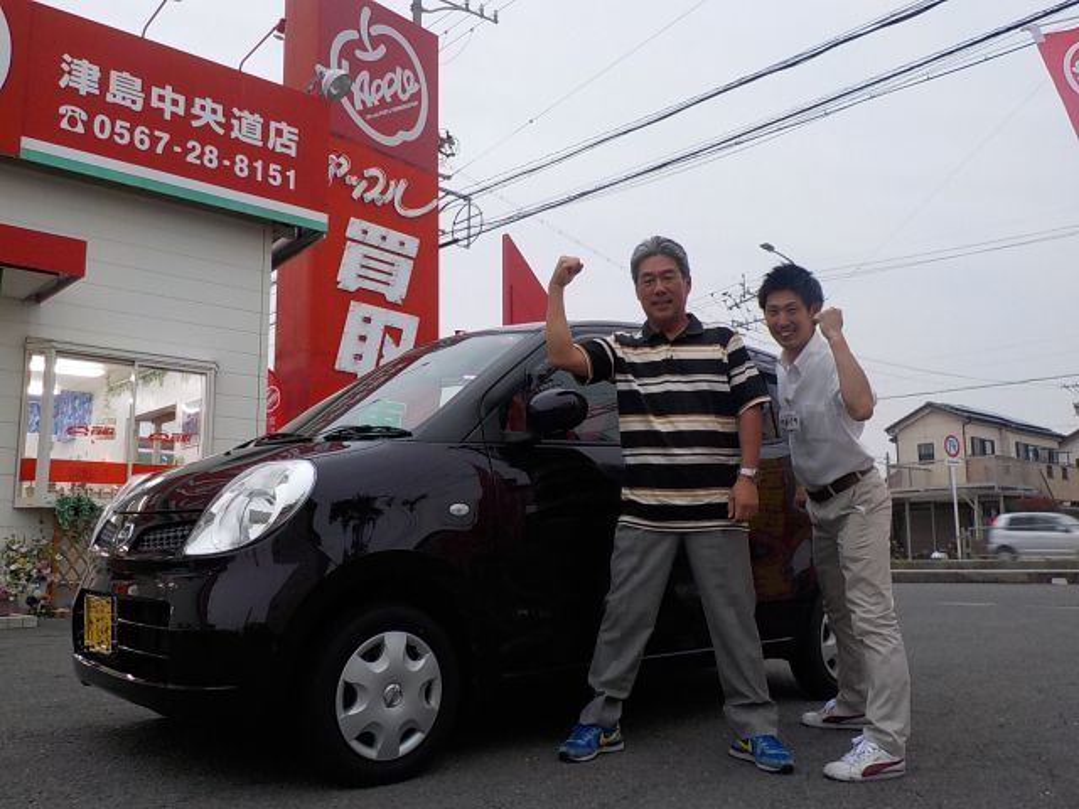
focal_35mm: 30
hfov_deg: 60.0
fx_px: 935
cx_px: 540
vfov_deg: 46.8
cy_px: 404
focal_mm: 4.1
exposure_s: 1/40
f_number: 3.3
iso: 125
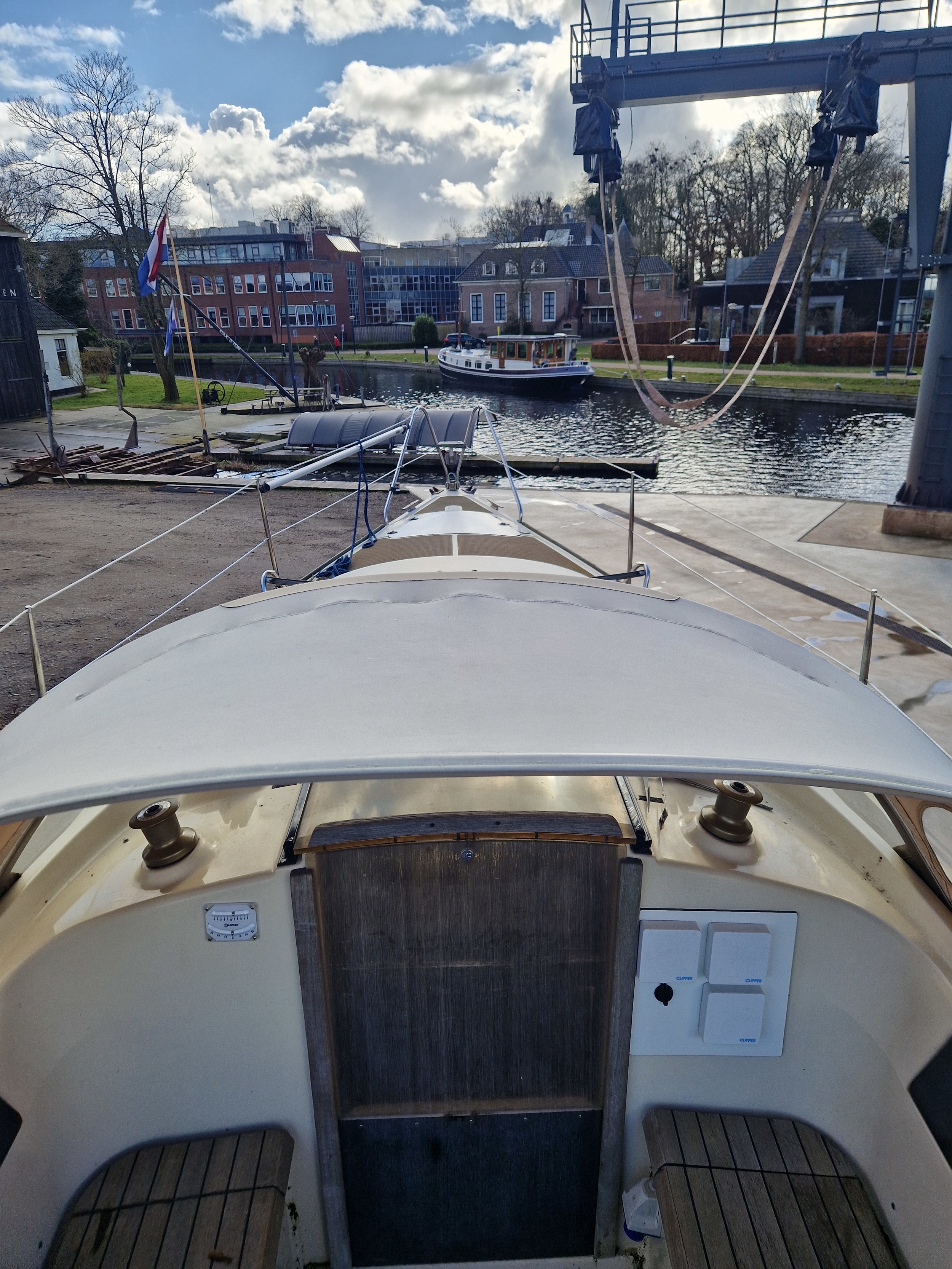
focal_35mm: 23
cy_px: 634
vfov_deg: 73.9
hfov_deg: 58.9
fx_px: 843
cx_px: 476
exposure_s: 1/1640
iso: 50
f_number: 1.8
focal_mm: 5.4
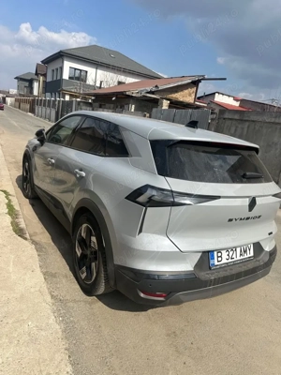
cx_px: 140
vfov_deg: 71.6
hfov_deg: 56.8
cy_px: 188
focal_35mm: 24
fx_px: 260
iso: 80
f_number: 1.78
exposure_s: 1/5263
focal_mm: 6.86
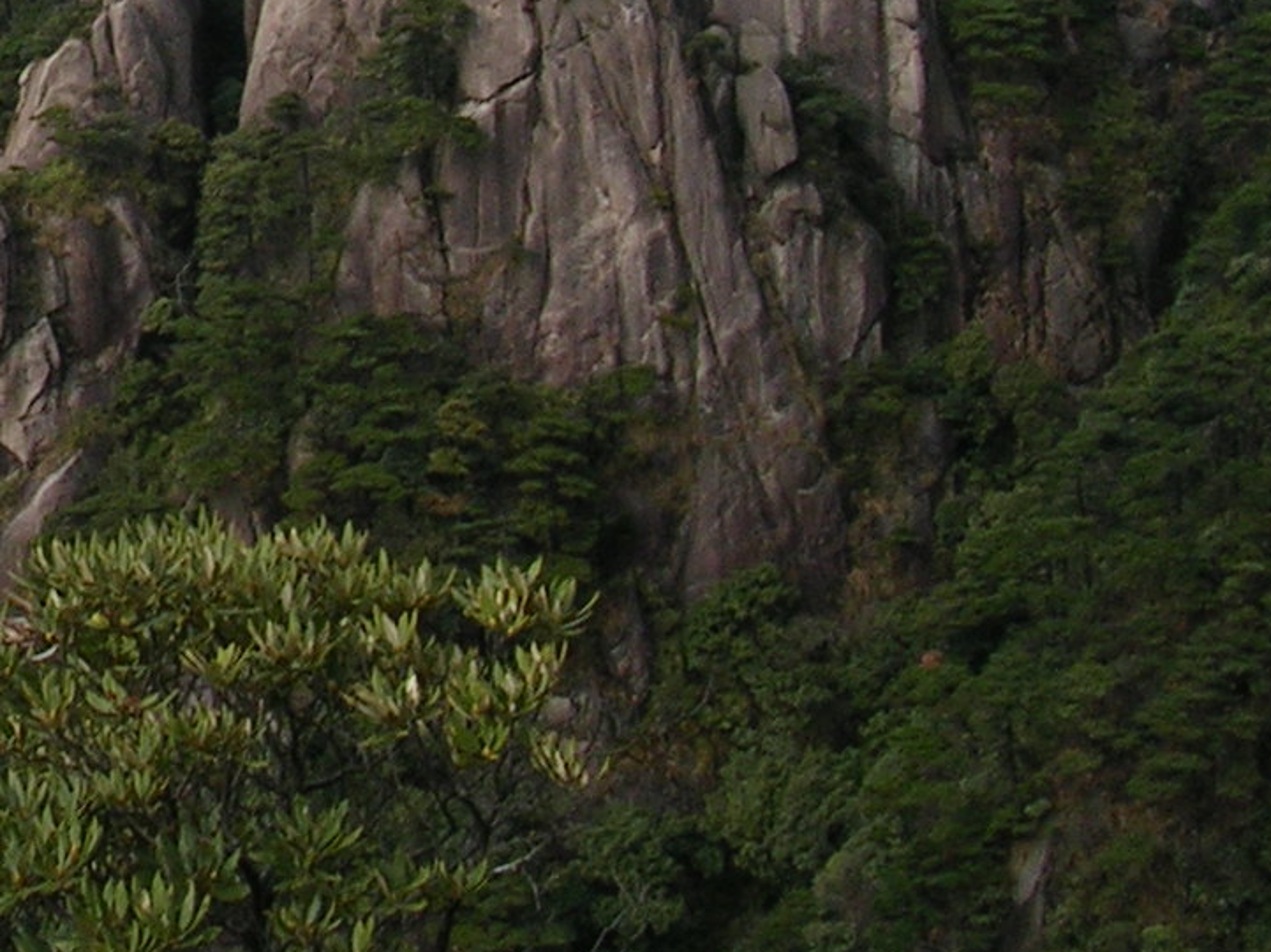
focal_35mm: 108
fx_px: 3963
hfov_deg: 17.1
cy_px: -293
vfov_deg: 13.2
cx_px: -423
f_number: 5.6
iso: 50
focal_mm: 5.8
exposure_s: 1/186
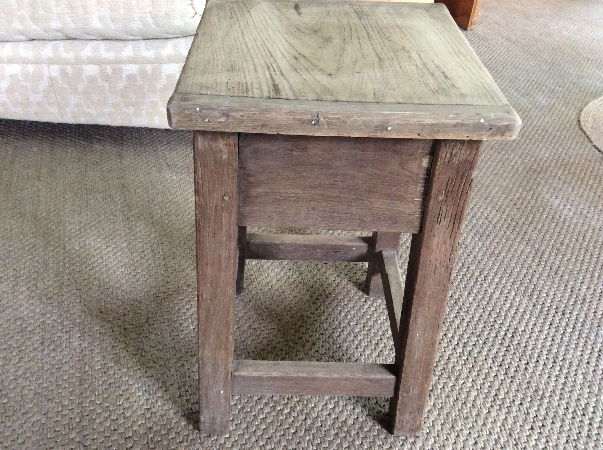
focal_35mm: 32
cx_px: 302
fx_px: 557
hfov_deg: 56.9
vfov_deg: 44.1
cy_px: 225
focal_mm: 3.3
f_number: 2.4
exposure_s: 1/25
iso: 160
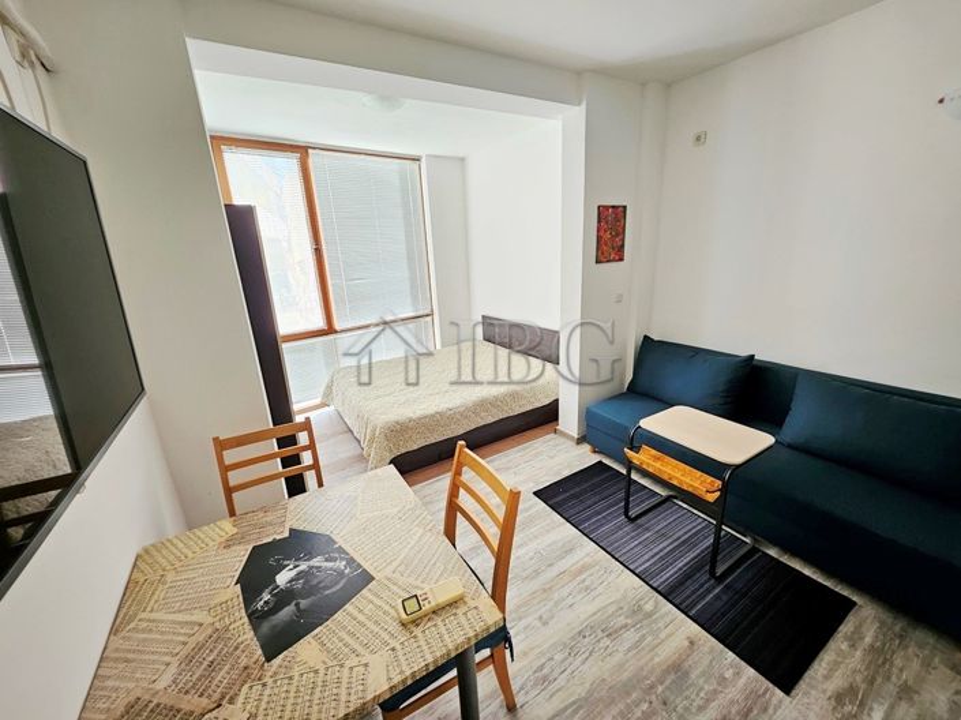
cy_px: 360
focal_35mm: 13
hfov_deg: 106.2
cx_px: 480
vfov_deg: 89.9
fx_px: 361
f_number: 2.2
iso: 64
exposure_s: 1/50
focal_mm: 1.7
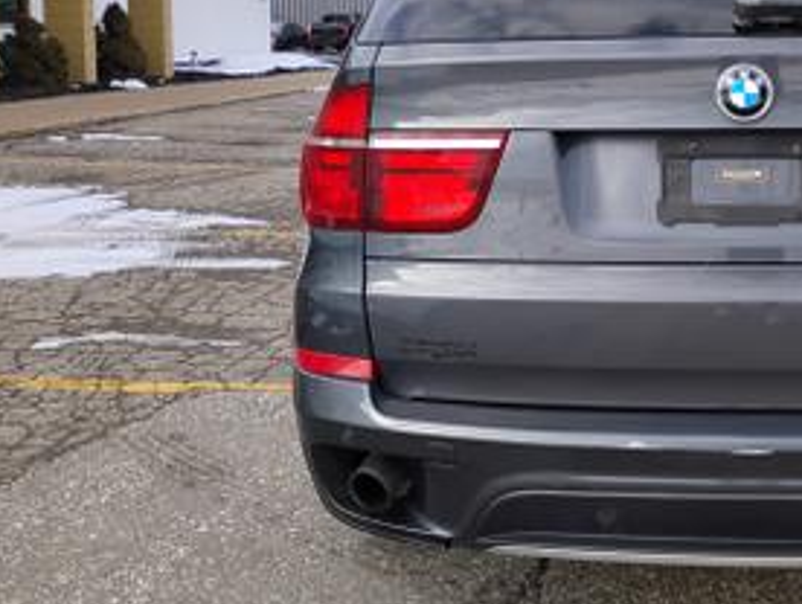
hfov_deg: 35.9
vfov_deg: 28.2
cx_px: 671
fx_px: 1184
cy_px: 154
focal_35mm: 51
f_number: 1.8
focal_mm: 4.26
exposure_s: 1/340
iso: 100
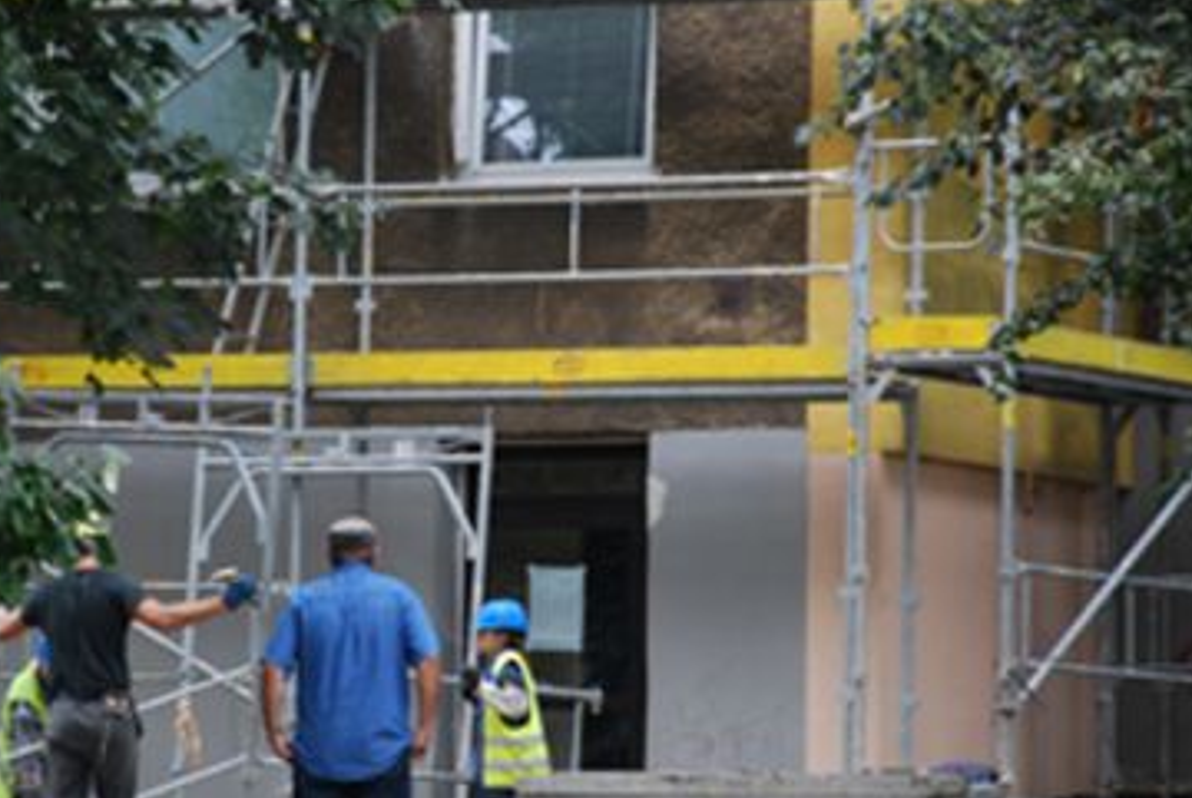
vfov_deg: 5.7
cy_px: 493
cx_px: 381
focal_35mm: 241
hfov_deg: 8.5
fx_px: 7982
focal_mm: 105
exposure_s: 1/125
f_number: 5.6
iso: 360
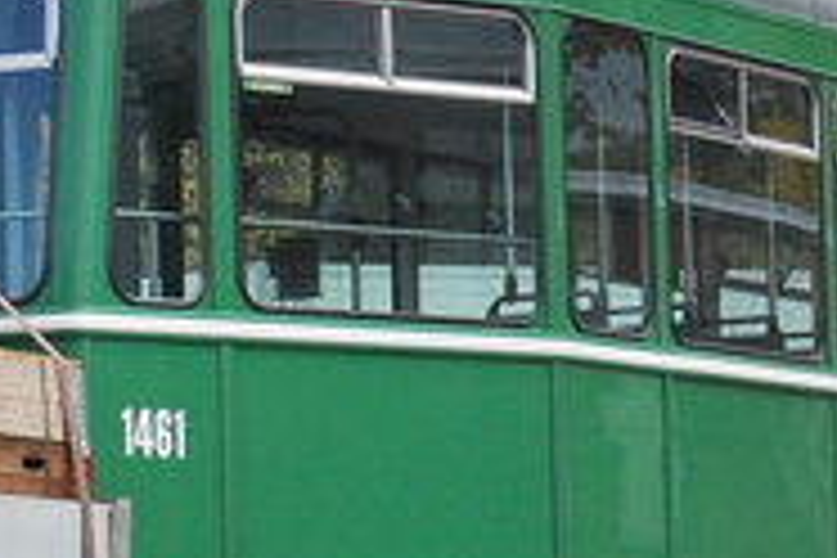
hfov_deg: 7.0
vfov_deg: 4.7
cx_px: -490
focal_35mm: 290
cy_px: 187
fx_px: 6742
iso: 400
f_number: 10
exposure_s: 1/400
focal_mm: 30
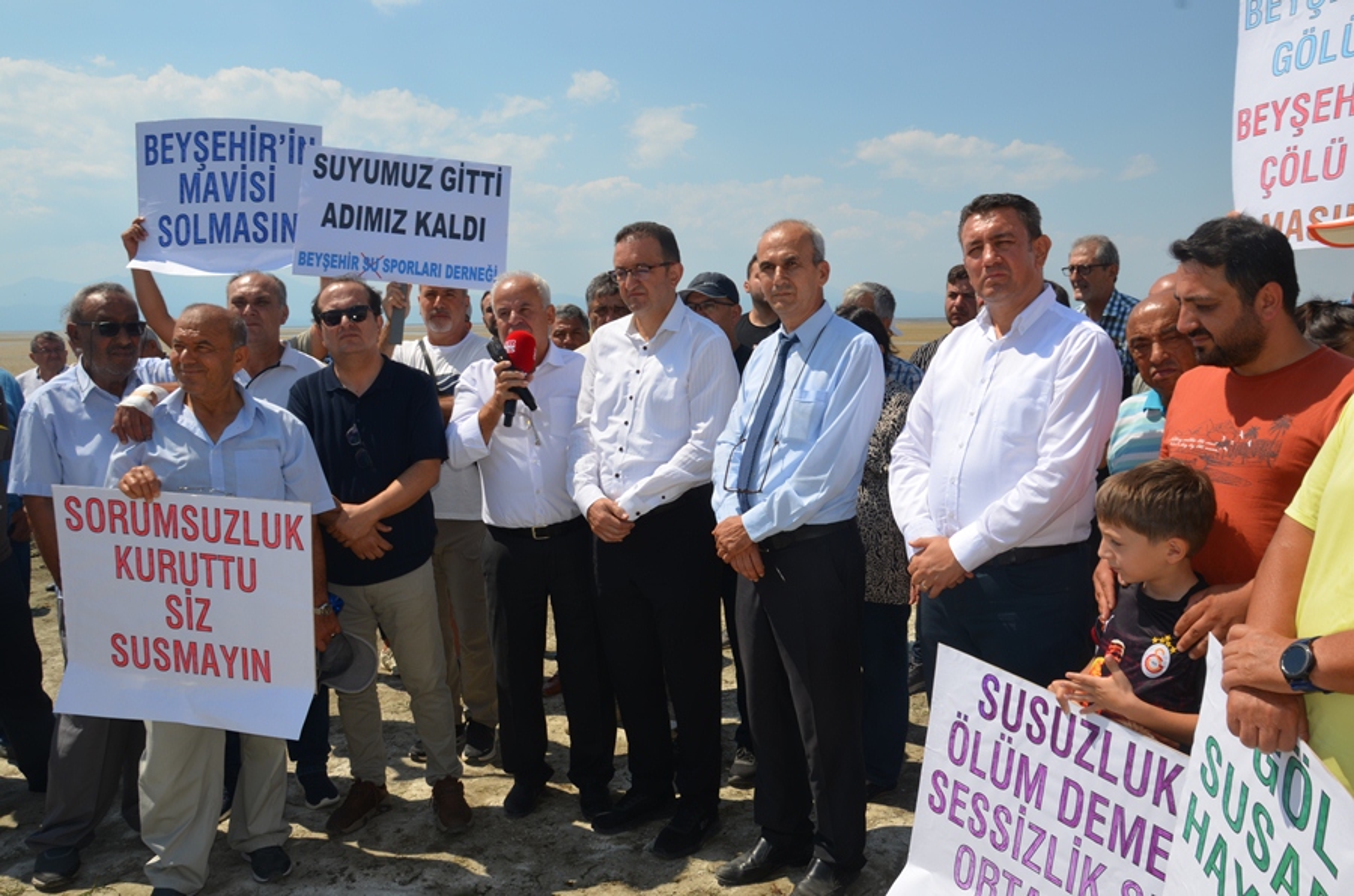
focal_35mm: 32
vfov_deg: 41.5
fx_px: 1182
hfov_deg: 59.6
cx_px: 677
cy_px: 448
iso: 100
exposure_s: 1/200
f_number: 11
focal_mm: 21
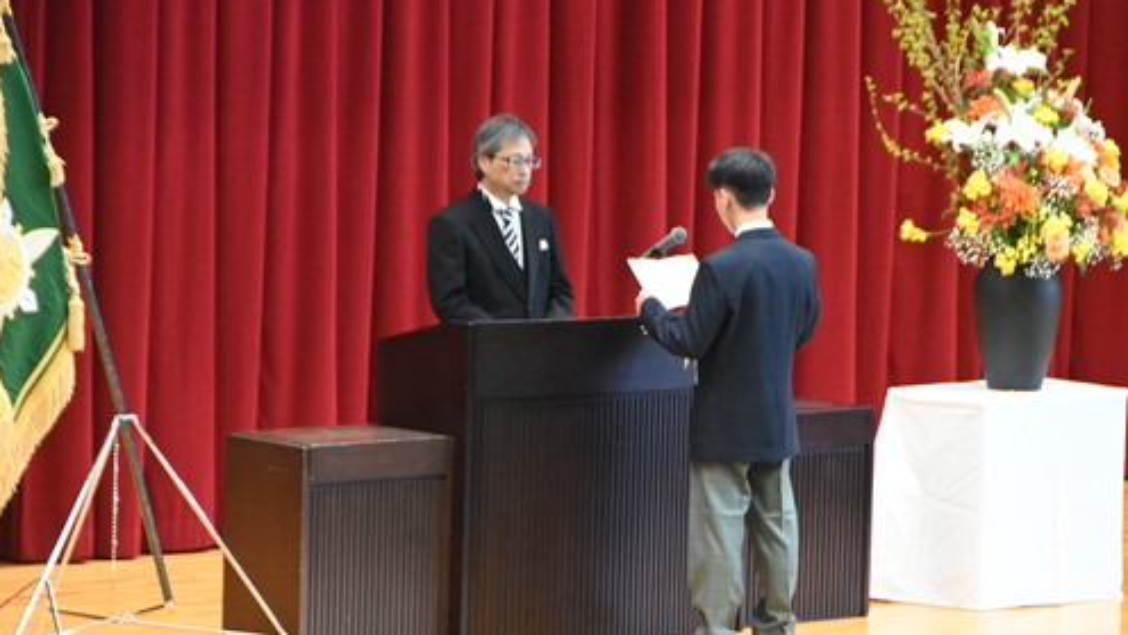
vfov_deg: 4.5
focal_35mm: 269
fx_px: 8046
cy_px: 295
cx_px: 564
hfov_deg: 8.0
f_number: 5.6
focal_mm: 170
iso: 6400
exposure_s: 1/125
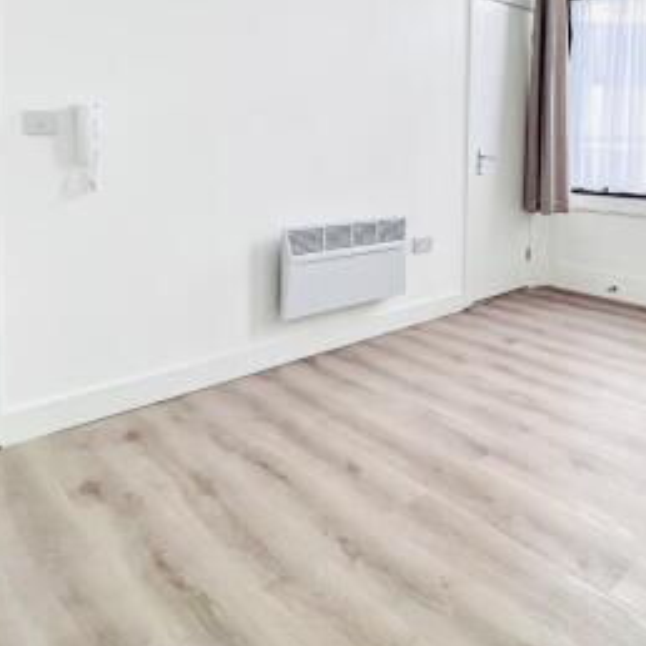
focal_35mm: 26
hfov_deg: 59.4
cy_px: 162
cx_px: 437
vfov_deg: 57.8
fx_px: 549
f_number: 1.8
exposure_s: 1/131
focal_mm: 1.57
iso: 32
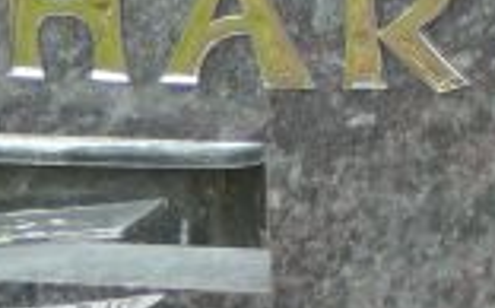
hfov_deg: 6.3
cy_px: 346
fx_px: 4513
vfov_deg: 3.9
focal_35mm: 335
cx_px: 438
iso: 80
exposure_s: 1/80
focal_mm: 11.5
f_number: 3.7
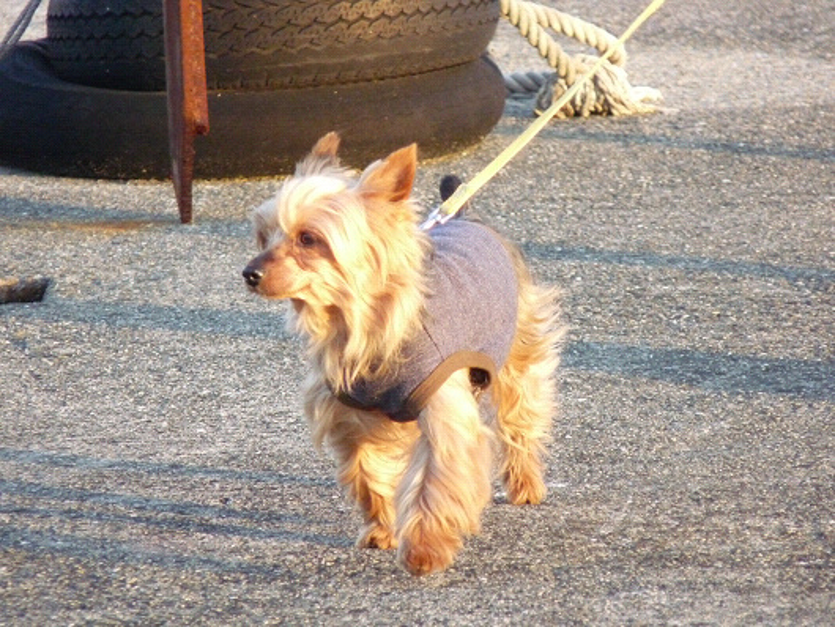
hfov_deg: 4.1
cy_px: 314
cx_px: 418
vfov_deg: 3.1
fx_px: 11729
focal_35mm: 486
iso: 800
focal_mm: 86.4
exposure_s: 1/400
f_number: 4.4
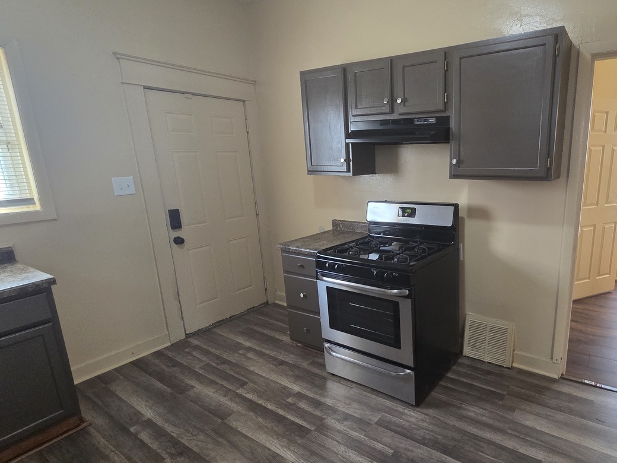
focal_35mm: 18
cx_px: 411
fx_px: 321
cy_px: 237
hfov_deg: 84.8
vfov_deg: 71.6
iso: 320
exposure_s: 1/60
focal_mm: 2.2
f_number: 2.2
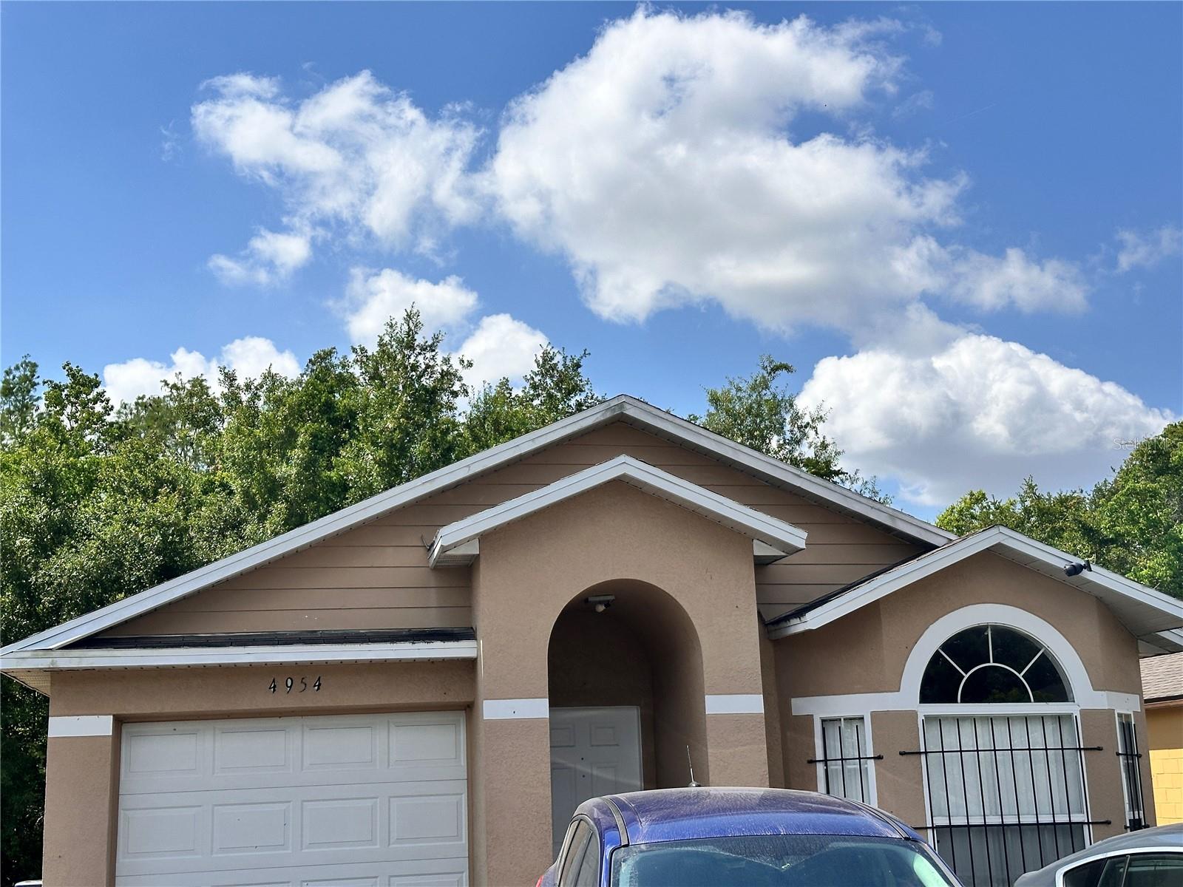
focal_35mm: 48
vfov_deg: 30.3
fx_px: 1640
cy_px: 444
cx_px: 592
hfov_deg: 39.7
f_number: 1.78
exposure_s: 1/7092
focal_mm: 6.86
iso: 64
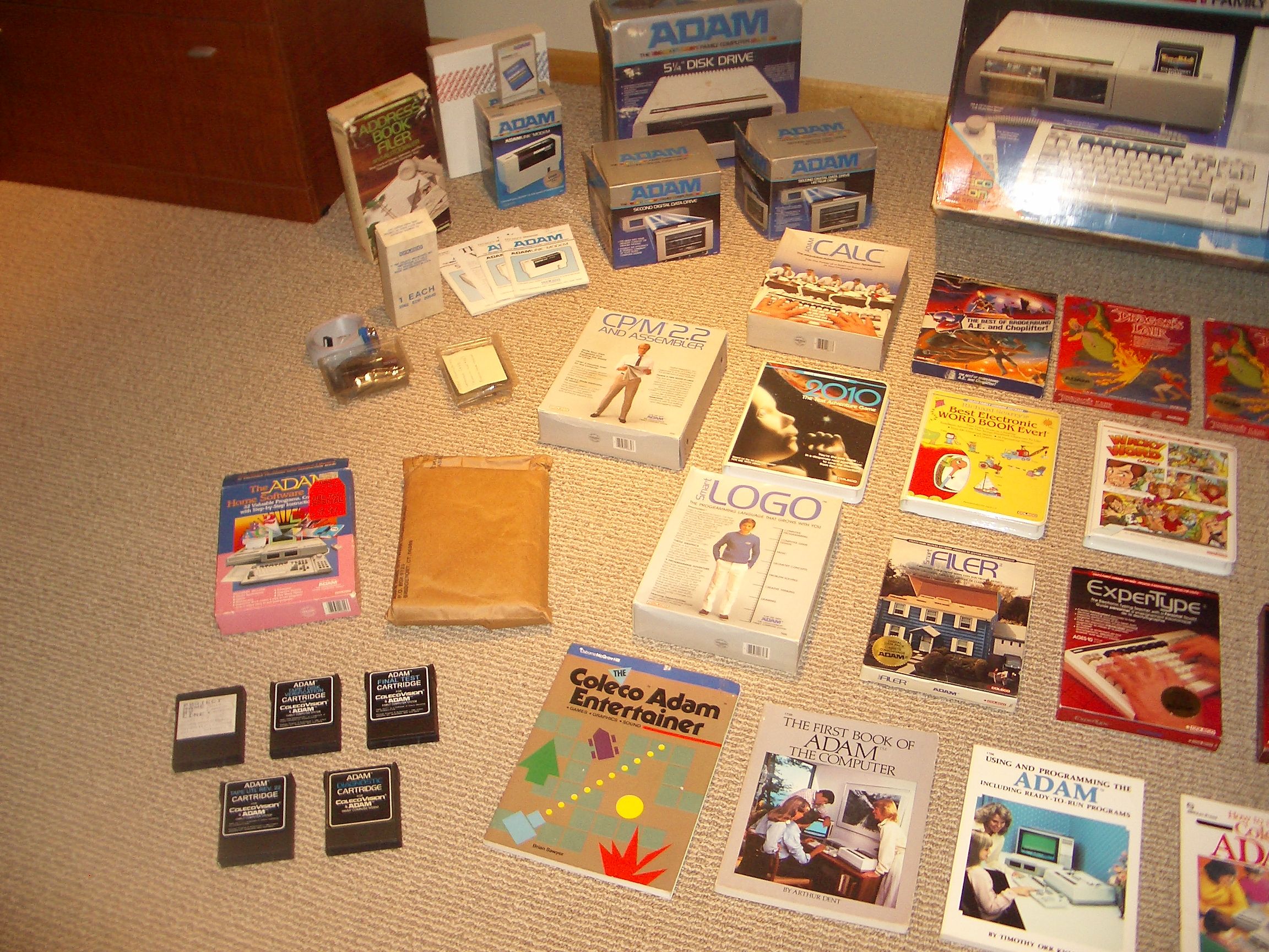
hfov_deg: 52.6
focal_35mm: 35
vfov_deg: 40.7
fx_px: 1283
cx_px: 634
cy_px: 476
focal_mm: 5.8
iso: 100
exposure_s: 1/60
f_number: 2.6
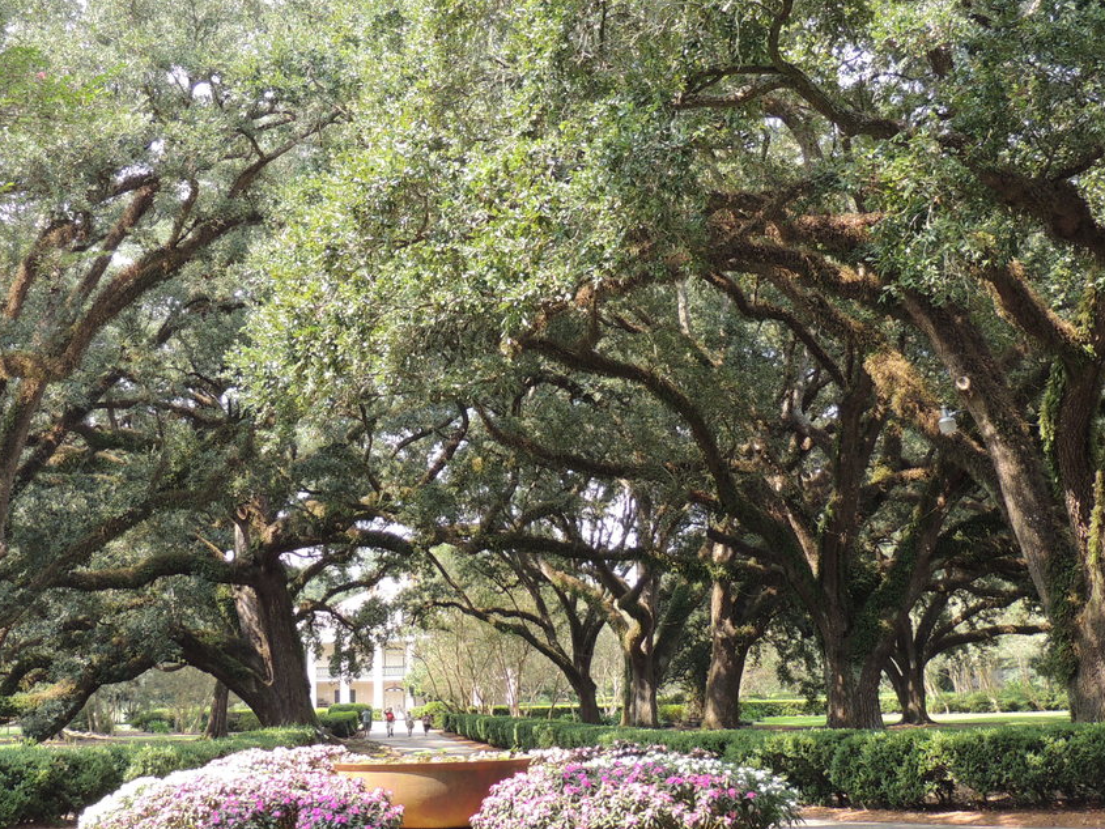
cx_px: 447
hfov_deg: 38.0
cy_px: 323
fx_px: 1596
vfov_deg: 29.0
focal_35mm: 50
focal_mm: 5.8
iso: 100
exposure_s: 1/125
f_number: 3.2
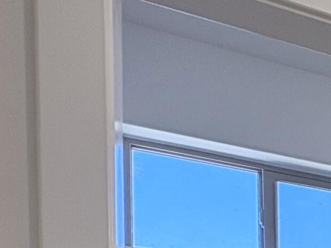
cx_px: 704
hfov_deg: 17.4
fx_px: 650
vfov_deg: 17.6
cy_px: 443
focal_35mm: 68
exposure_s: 1/120
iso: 50
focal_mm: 2.22
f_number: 2.2
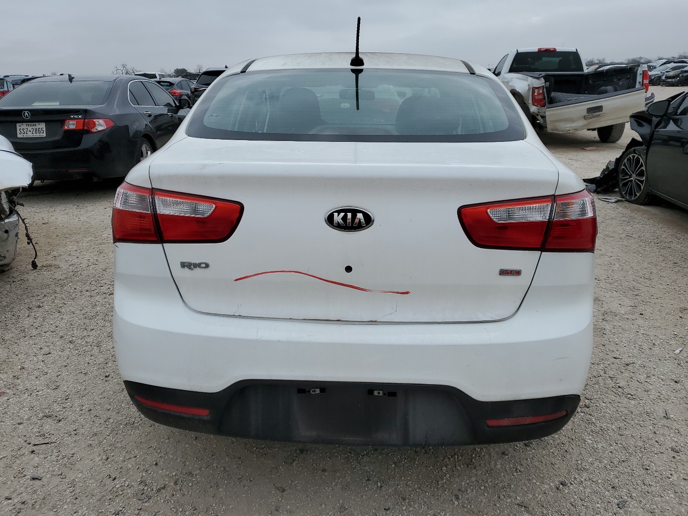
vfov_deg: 51.4
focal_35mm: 27
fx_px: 537
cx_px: 345
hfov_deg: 65.3
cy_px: 255
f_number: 1.5
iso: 50
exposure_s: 1/3333
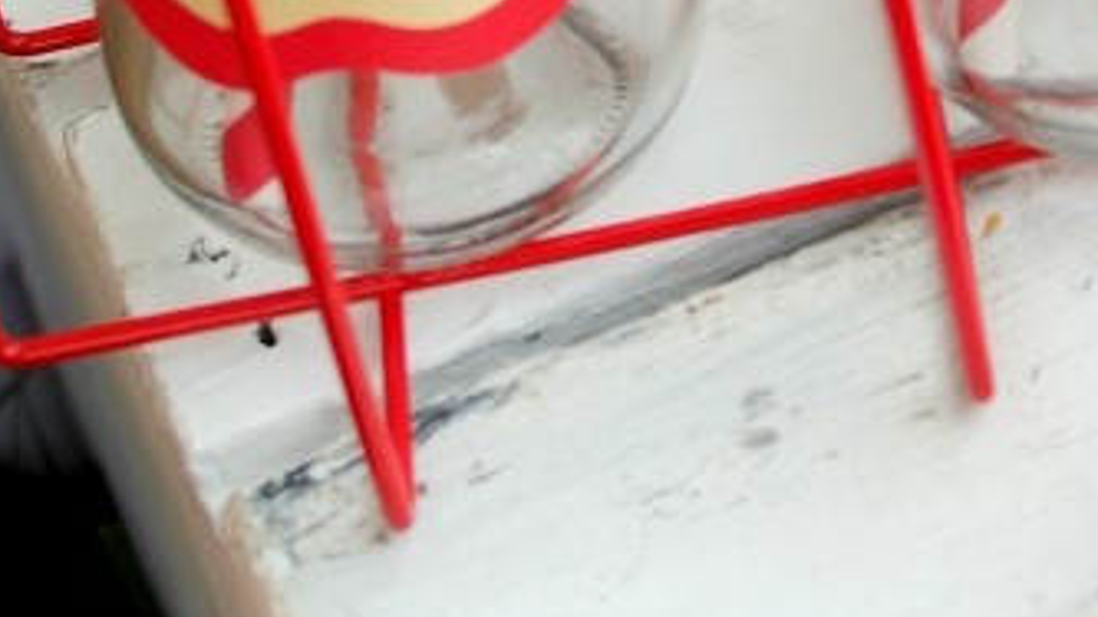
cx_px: 1101
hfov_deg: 14.5
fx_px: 4249
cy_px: -726
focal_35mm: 146
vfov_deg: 7.8
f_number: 5
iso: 100
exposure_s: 1/125
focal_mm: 28
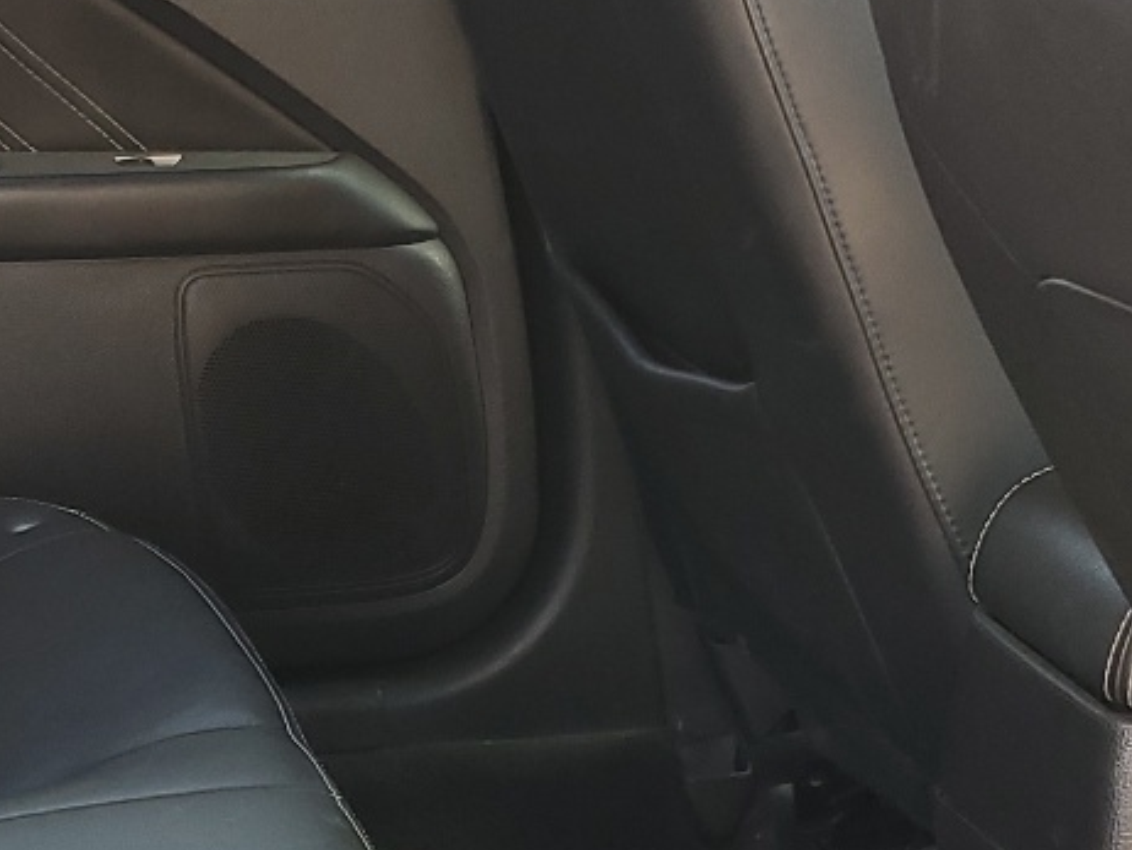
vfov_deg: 16.4
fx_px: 2945
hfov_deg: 21.5
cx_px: 240
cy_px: 573
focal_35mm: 90
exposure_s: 1/120
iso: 58
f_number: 1.5
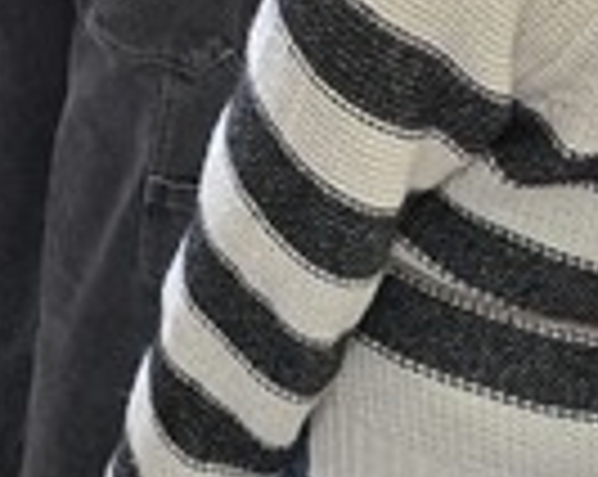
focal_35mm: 173
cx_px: -319
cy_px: -1179
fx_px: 3057
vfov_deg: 7.3
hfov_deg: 10.7
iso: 400
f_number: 1.8
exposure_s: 1/120
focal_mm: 5.4
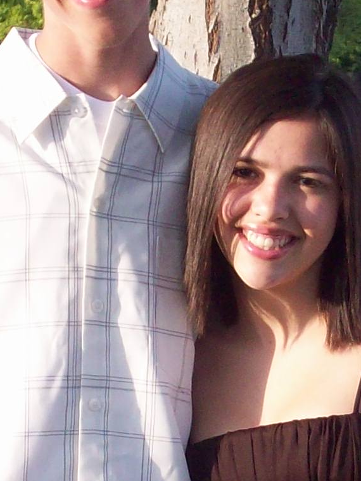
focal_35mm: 234
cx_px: 203
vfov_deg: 8.4
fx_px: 3256
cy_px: 430
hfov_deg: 6.3
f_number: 3.4
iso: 80
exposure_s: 1/183
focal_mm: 9
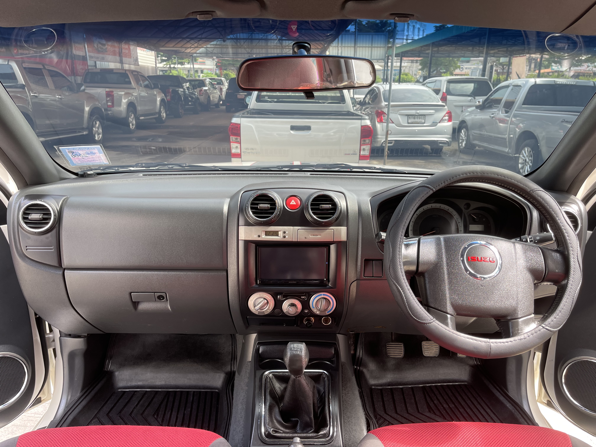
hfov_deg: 69.4
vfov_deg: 54.9
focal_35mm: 25
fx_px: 430
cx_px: 298
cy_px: 224
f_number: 1.6
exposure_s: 1/121
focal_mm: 5.1
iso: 80
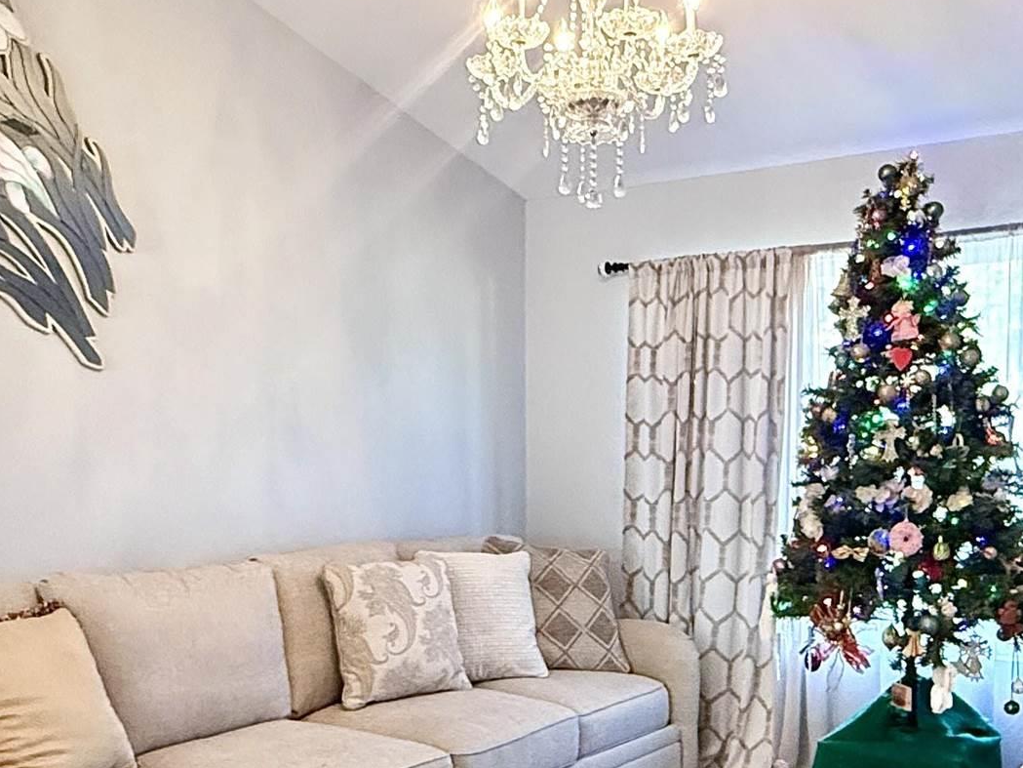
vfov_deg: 34.9
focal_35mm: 41
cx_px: 590
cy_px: 489
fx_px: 1212
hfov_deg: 45.6
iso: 640
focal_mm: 2.22
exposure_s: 1/120
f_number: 2.2
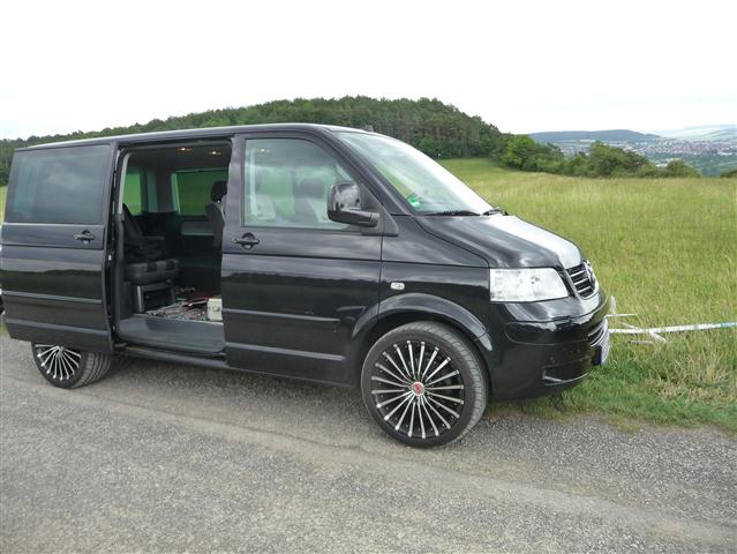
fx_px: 596
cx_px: 368
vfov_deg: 49.8
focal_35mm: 28
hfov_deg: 63.4
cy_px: 277
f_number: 3.3
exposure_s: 1/200
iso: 160
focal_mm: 4.7
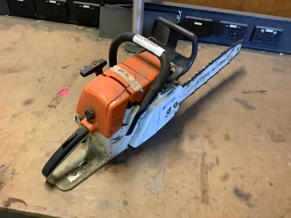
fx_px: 261
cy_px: 109
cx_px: 146
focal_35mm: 31
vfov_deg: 45.4
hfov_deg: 58.4
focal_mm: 3.3
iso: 320
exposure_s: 1/25
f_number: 2.4
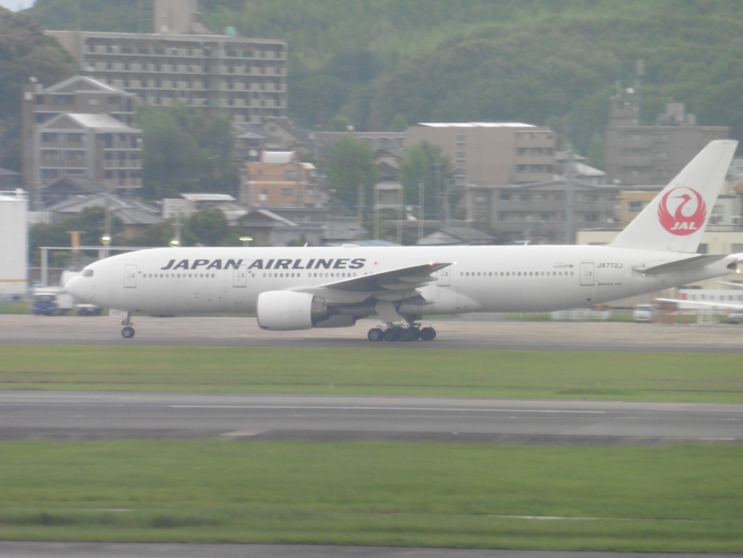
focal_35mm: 364
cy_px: 279
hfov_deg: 5.4
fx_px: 7813
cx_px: 372
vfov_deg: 4.1
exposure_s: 1/25
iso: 400
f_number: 5.9
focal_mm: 65
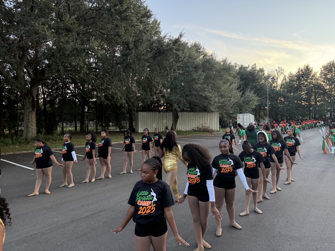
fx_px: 232
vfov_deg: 56.8
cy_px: 126
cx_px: 168
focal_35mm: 24
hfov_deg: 71.6
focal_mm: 6.76
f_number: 1.78
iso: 200
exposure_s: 1/67
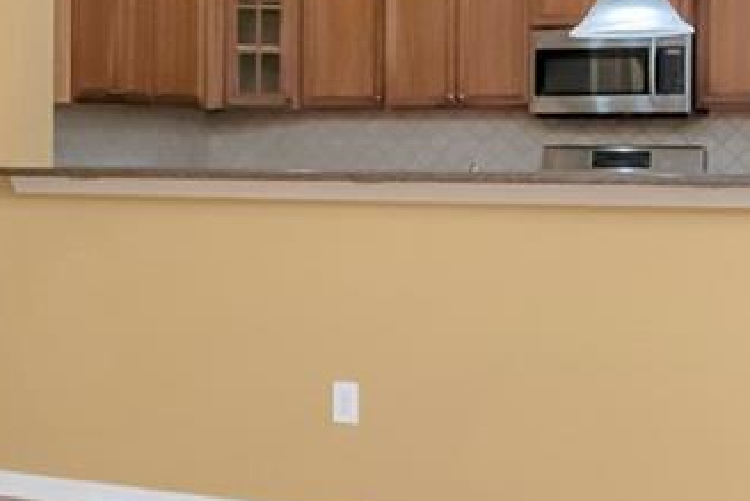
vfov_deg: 16.9
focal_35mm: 80
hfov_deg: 24.2
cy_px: 162
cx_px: 11
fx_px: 1676
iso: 1250
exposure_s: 1/100
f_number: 6.3
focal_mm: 11
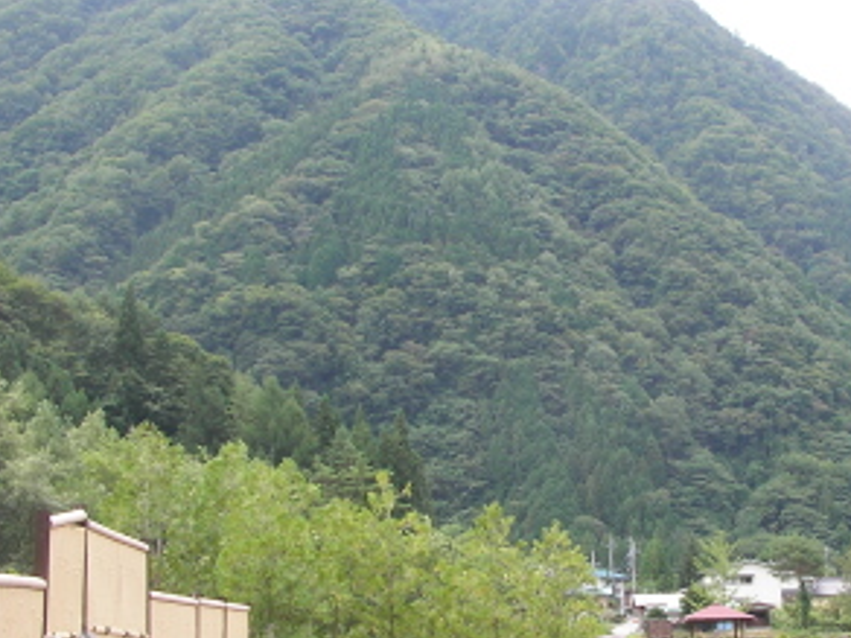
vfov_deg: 22.6
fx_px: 1598
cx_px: 638
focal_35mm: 65
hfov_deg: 29.4
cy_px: 377
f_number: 4.5
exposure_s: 1/85.1
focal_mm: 6.3
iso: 50
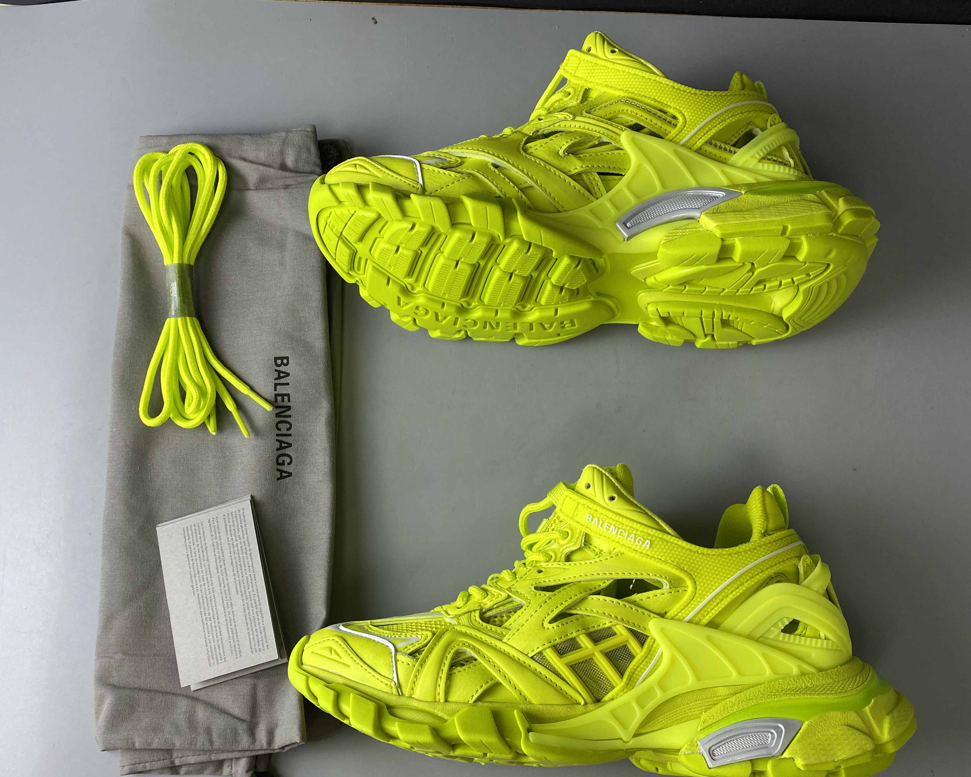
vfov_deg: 47.0
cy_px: 436
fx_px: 891
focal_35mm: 31
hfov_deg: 57.1
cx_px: 510
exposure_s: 1/100
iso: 80
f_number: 1.8
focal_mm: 4.25
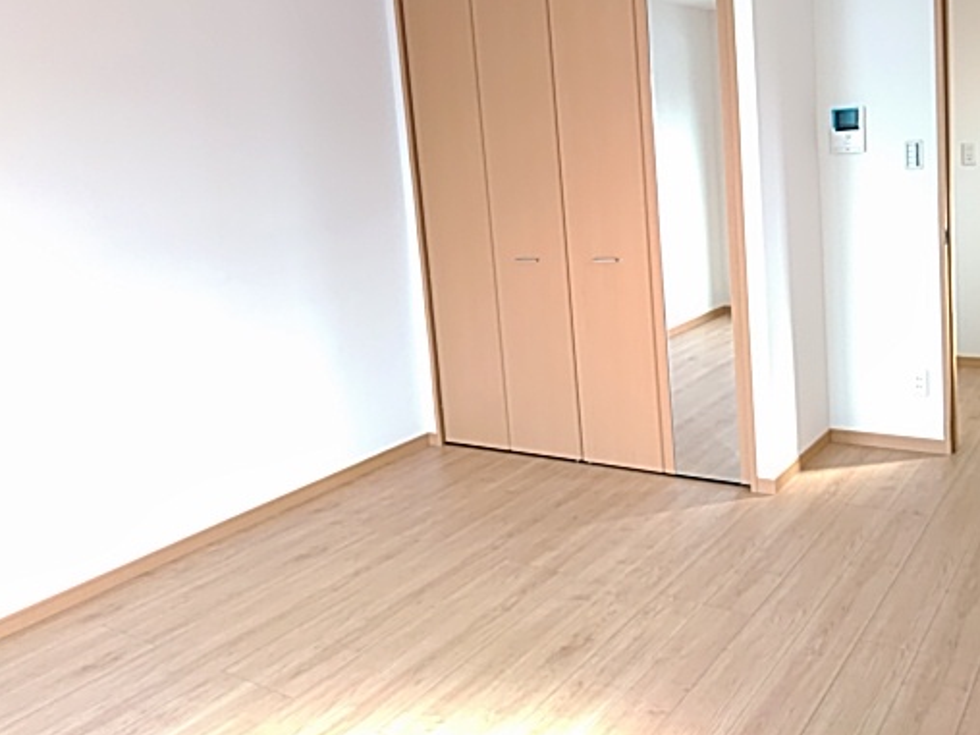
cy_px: 278
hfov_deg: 53.7
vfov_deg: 41.5
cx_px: 563
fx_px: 963
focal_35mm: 34
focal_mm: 3.46
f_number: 2.2
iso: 200
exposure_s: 1/57.9
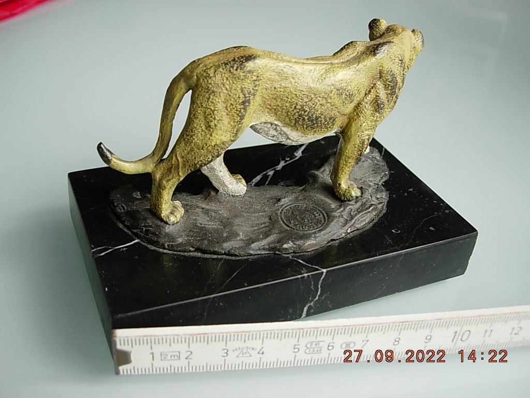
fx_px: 582
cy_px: 199
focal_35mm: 38
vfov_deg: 37.7
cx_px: 265
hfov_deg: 49.0
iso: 79
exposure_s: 1/29.3
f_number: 2.8
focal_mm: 7.8
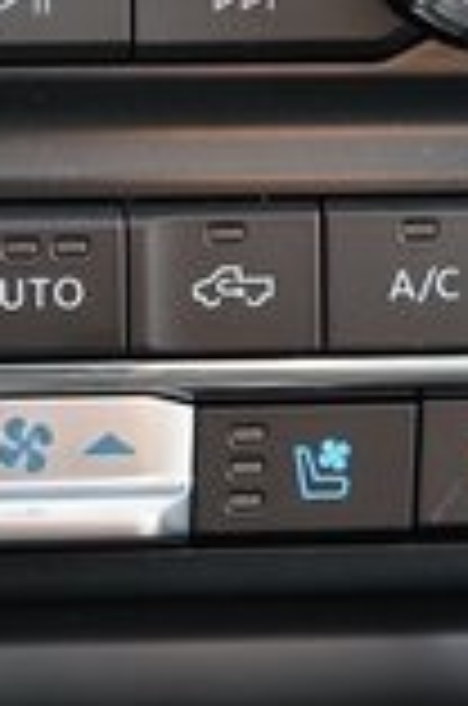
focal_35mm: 139
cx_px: 63
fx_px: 2722
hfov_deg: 9.8
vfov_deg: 14.8
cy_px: 349
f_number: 4
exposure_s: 1/60
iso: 800
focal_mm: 34
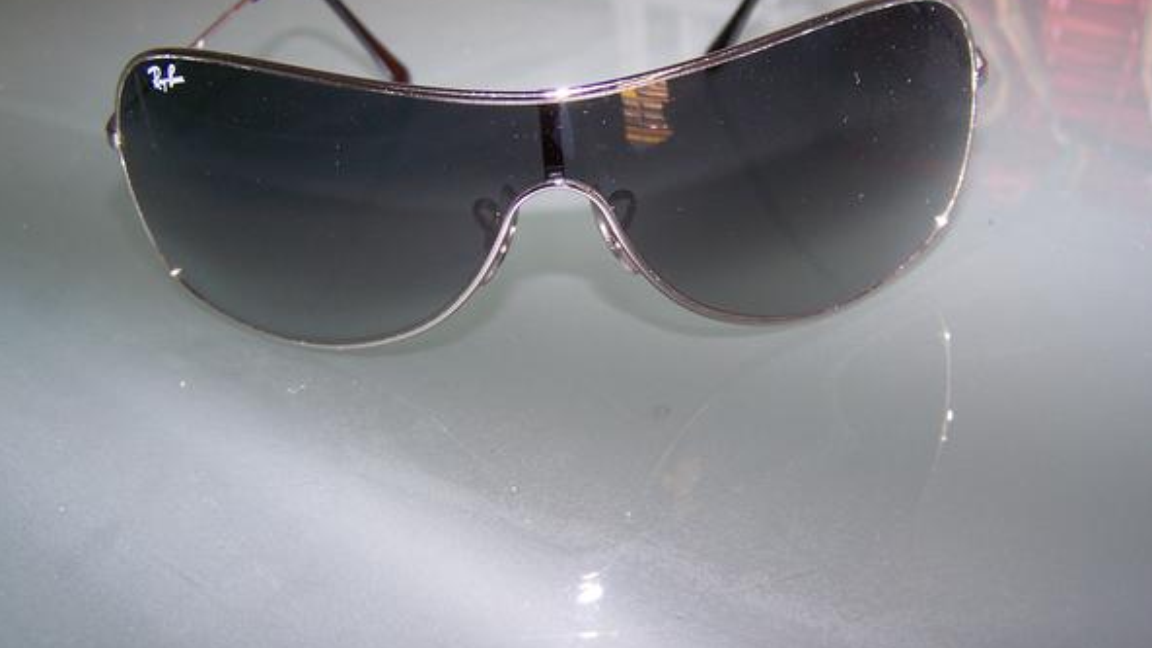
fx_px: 1283
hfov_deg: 48.4
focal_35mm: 42
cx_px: 576
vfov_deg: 28.3
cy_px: 287
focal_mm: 6.3
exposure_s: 1/60
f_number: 2.8
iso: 80
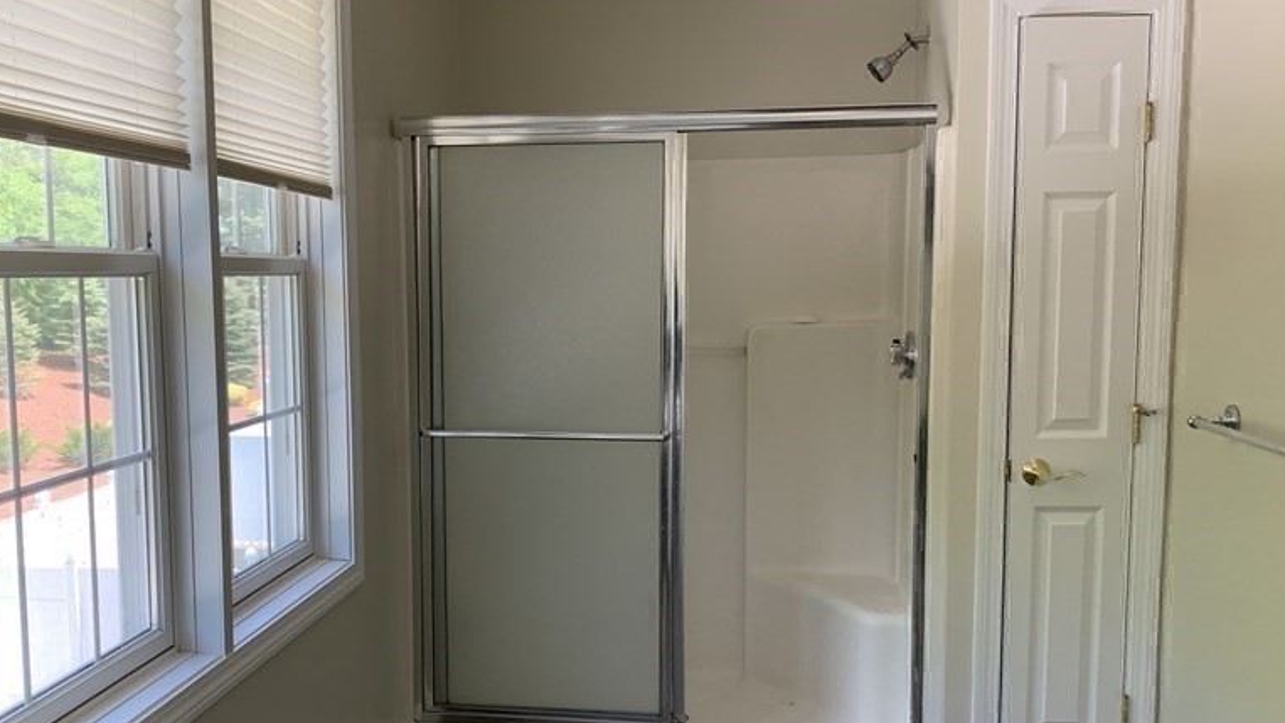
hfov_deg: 52.4
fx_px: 1295
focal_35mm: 38
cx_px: 514
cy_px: 430
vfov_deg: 31.1
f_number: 1.8
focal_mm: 4.25
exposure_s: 1/121
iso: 80
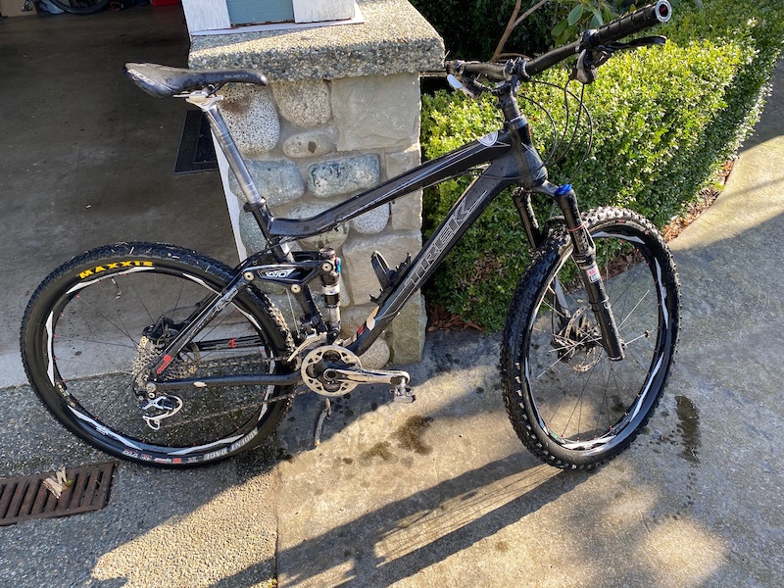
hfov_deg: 67.3
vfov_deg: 53.1
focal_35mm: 26
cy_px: 294
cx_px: 392
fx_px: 589
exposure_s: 1/122
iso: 32
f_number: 1.8
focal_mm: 4.25
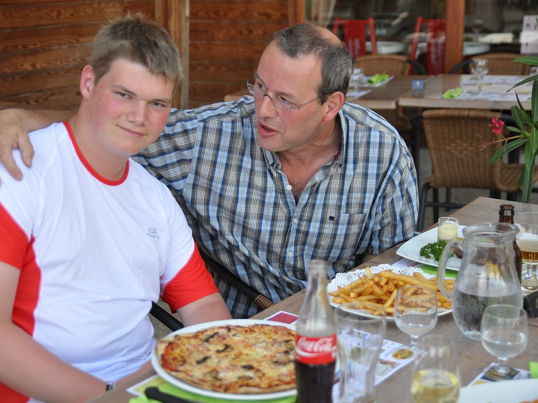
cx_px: 247
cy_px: 201
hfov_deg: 29.4
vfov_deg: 22.3
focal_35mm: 66
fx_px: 1026
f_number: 2.8
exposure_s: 1/500
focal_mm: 40
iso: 280
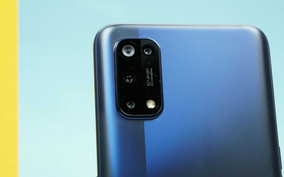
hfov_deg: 24.0
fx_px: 666
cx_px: 170
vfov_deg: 15.2
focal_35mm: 86
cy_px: 103
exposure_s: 1/320
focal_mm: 70
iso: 6400
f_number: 7.1
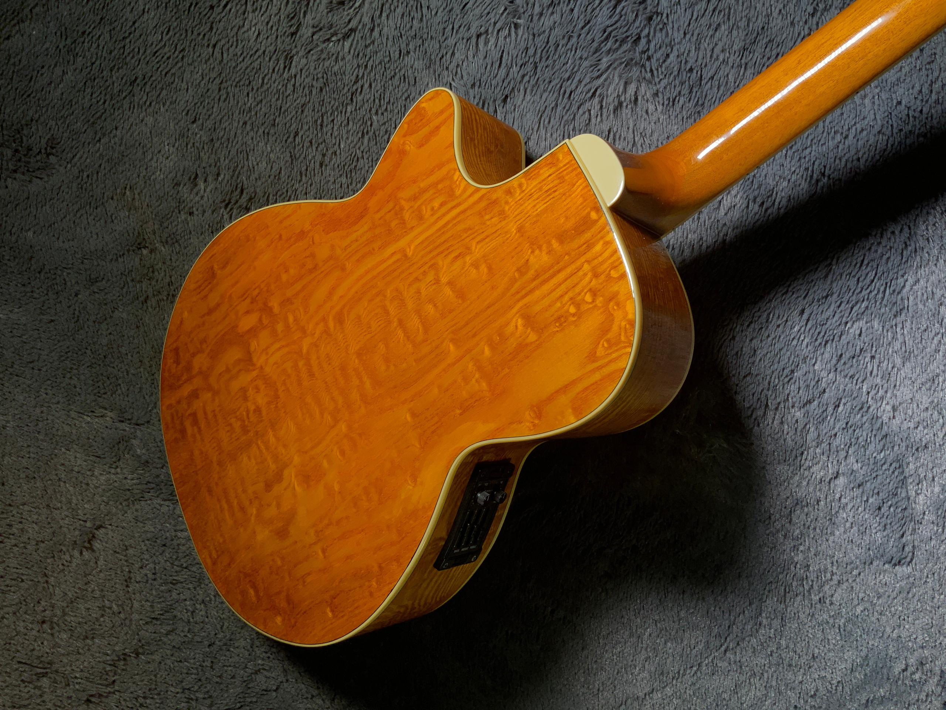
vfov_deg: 48.2
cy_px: 355
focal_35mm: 29
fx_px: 793
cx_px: 473
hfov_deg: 61.7
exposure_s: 1/134
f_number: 1.8
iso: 16
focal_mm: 3
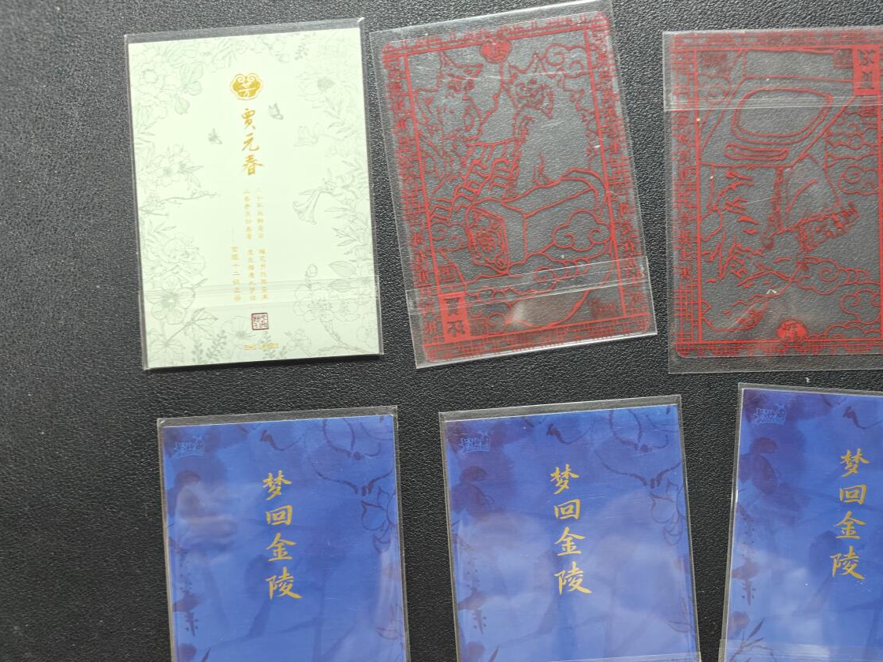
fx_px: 765
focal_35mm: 30
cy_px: 376
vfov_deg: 46.7
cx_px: 517
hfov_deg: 59.6
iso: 200
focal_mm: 5.59
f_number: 1.8
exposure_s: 1/33
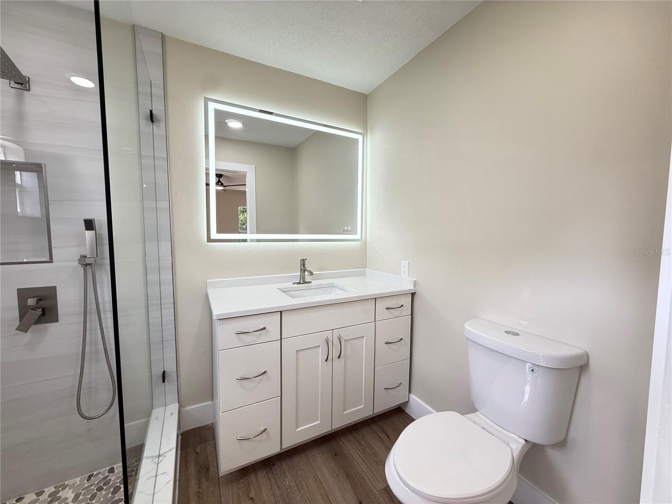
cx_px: 336
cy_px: 252
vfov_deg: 85.7
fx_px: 272
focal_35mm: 14
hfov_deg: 102.1
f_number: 2.2
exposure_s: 1/120
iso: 160
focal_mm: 2.22
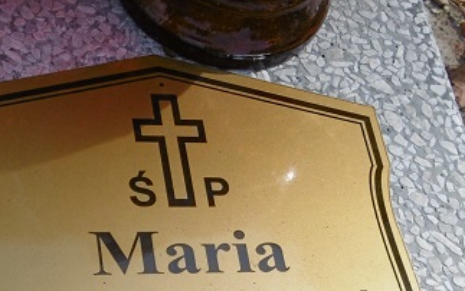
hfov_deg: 31.5
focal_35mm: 63
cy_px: 307
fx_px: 799
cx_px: 83
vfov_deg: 19.9
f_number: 7.8
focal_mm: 4.3
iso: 100
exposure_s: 1/200
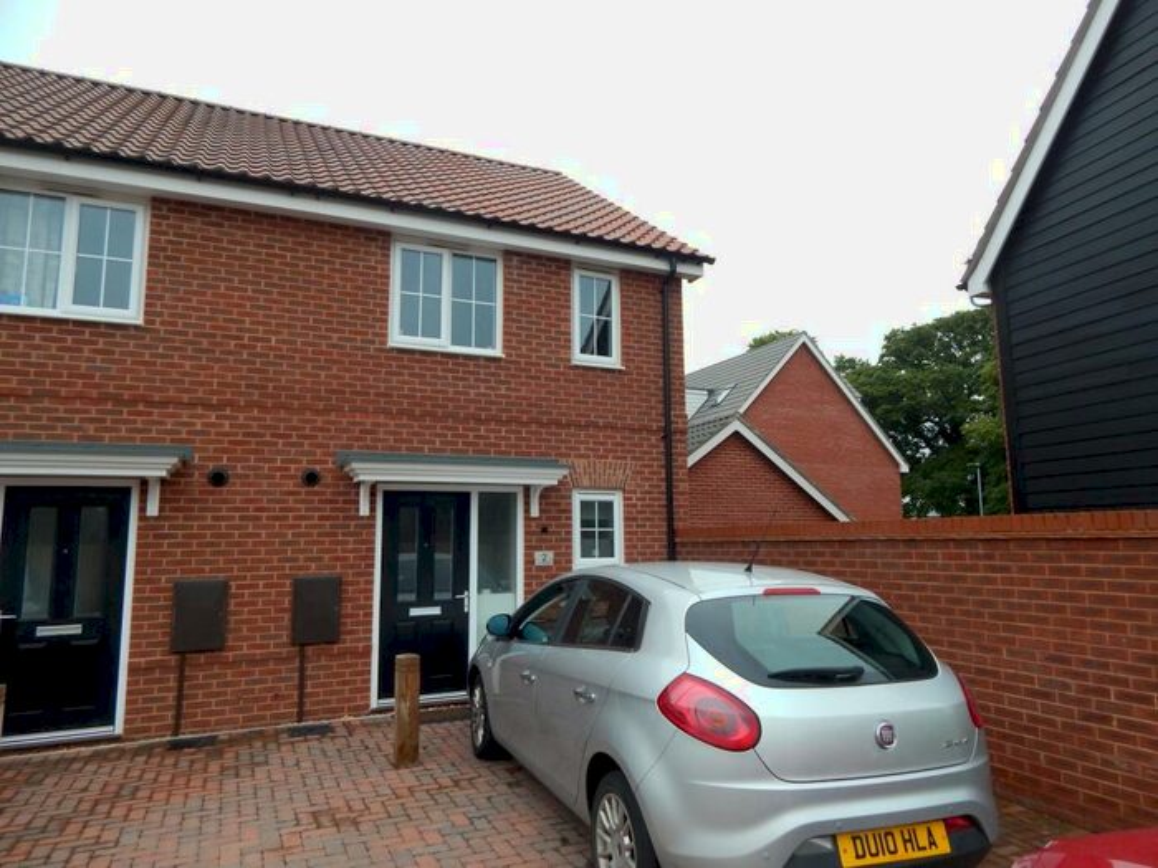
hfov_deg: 76.4
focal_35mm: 22
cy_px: 434
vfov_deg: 61.1
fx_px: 736
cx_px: 579
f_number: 3
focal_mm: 4
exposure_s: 1/800
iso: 125
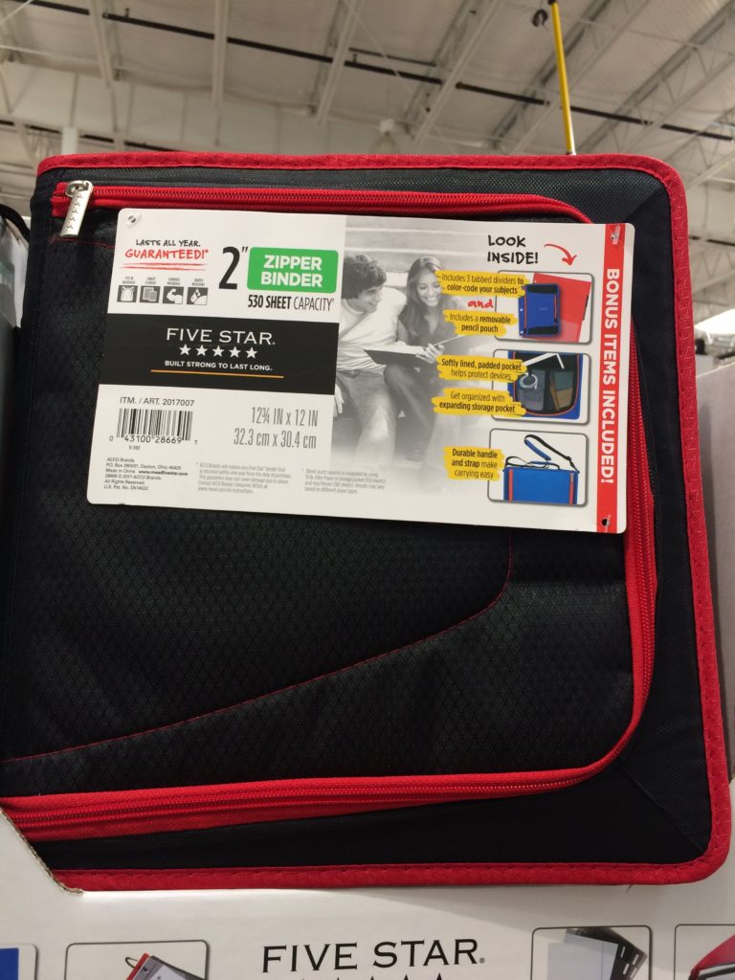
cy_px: 490
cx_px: 368
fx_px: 821
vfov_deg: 61.7
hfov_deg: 48.2
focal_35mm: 29
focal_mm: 4.15
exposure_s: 1/30
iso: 64
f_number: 2.2
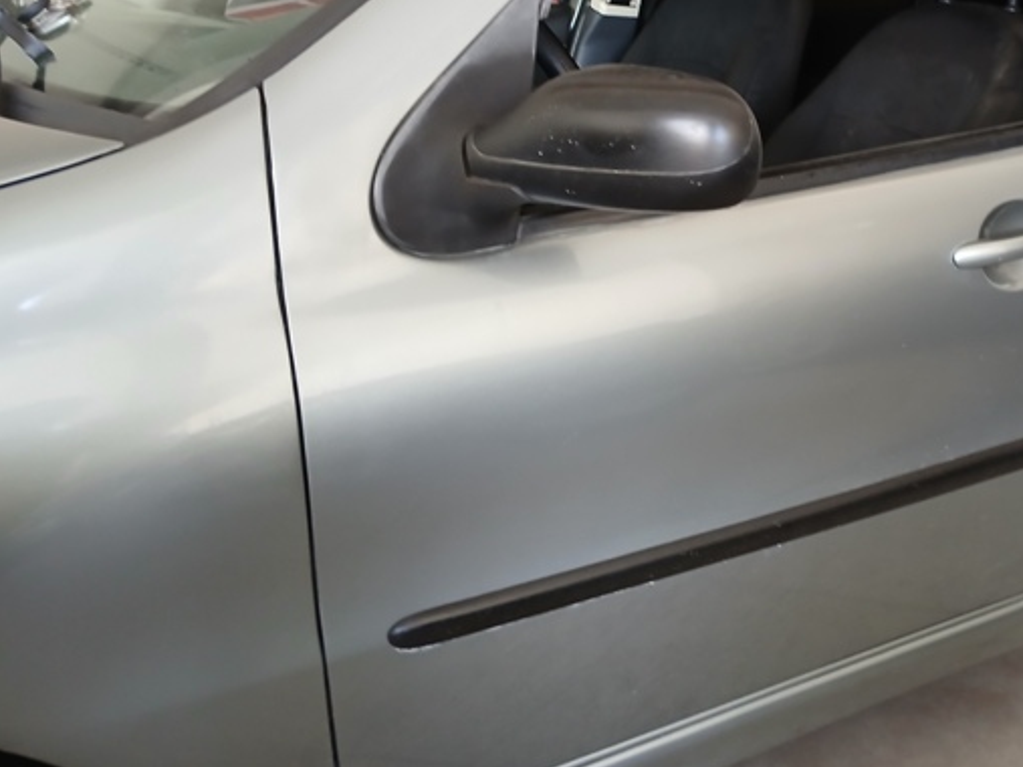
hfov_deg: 44.6
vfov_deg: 34.7
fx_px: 1211
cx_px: 741
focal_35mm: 41
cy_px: 246
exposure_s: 1/33.3
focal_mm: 3.98
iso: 320
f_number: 1.8
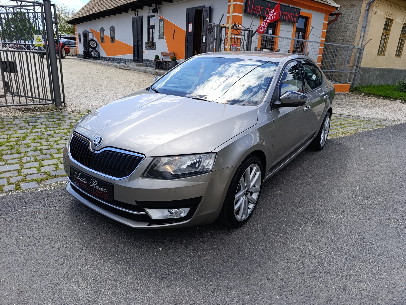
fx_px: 270
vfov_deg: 59.0
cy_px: 152
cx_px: 203
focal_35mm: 23
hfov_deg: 73.8
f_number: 1.6
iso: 50
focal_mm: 6.14
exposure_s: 1/461
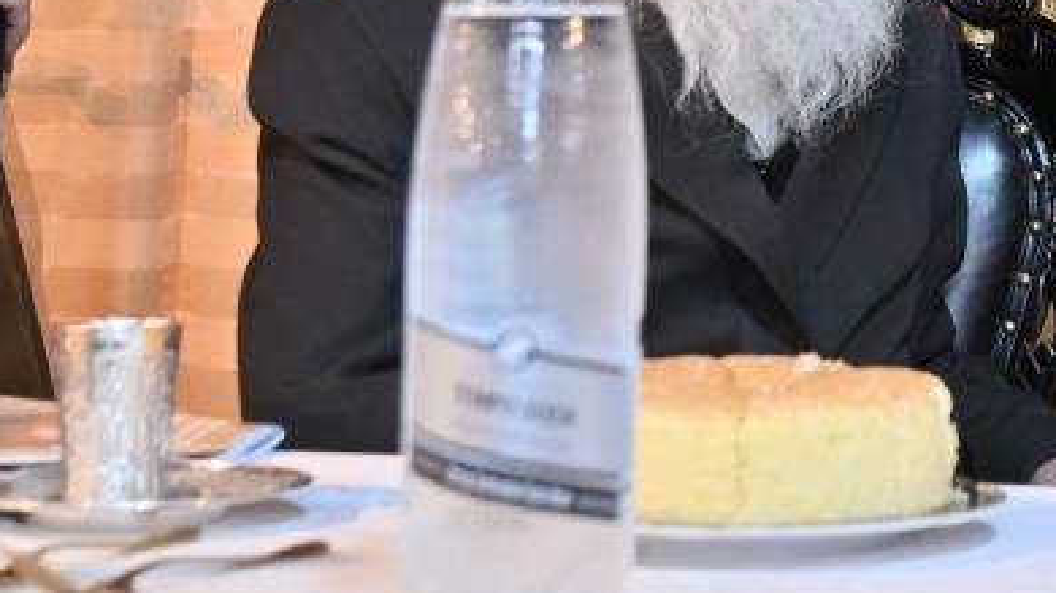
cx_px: 1208
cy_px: -153
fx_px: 3387
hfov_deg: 17.1
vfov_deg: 9.8
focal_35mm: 121
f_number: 4
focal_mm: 44
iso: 800
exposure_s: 1/200
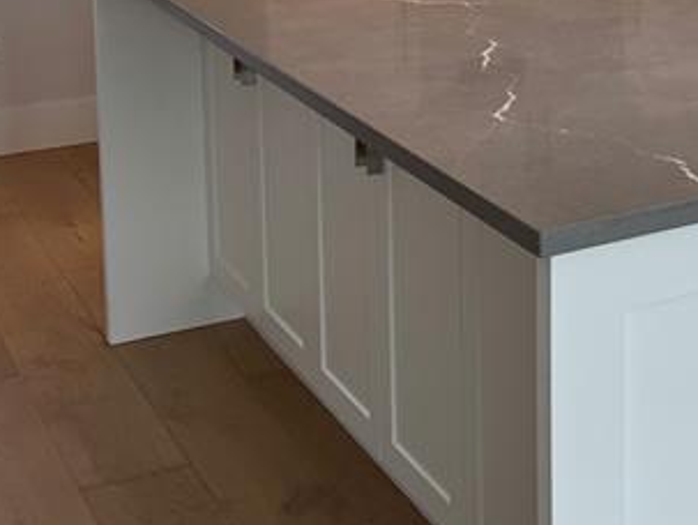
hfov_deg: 21.4
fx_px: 1635
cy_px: -147
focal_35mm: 81
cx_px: 944
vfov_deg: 17.2
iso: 80
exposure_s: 1/246
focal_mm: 6.76
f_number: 1.78
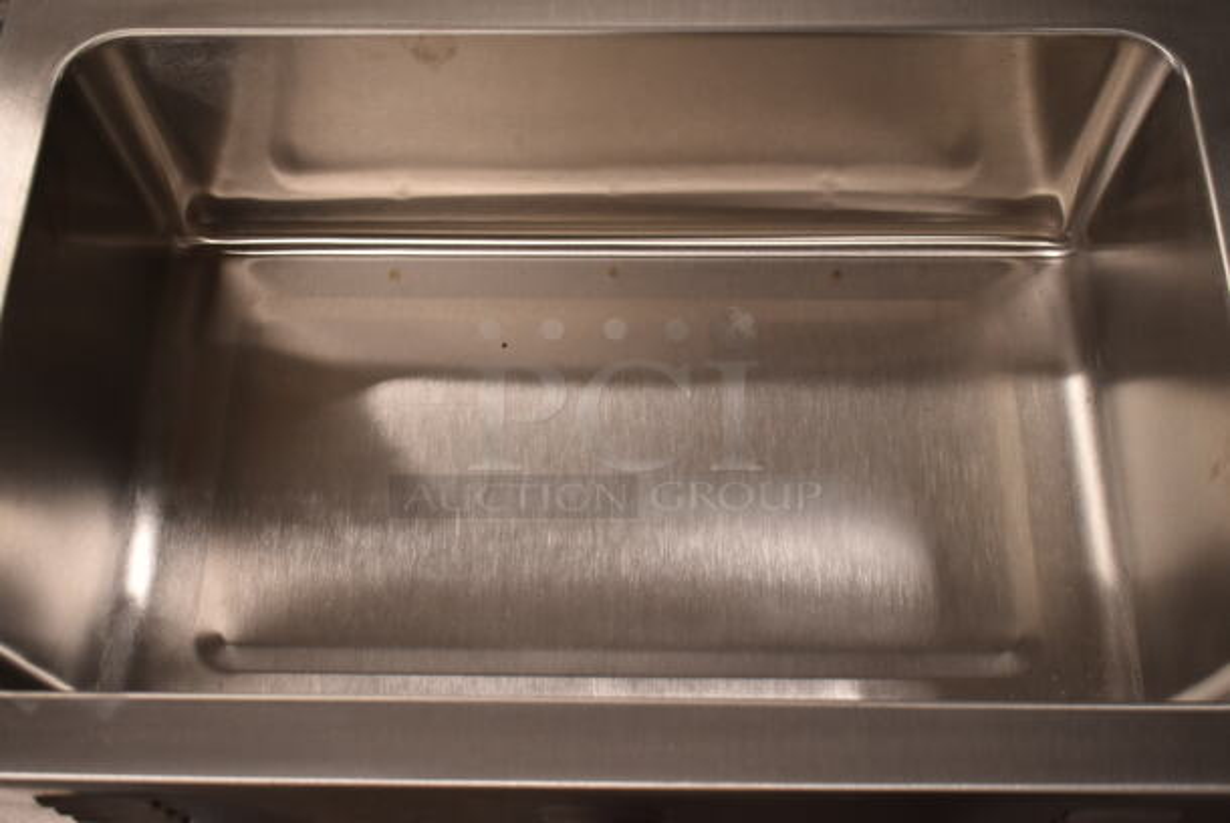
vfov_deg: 33.1
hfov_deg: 47.9
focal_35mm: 40
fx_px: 1385
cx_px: 615
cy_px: 412
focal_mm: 27
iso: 900
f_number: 4
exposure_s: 1/125
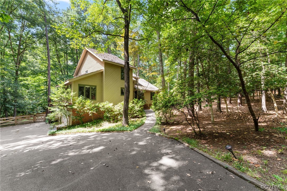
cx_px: 144
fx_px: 112
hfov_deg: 104.3
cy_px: 96
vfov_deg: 81.2
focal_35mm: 14
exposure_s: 1/60
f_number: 7.1
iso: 500
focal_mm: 14
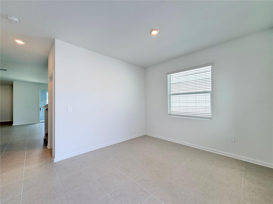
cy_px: 102
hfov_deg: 102.1
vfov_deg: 85.7
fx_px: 110
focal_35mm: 14
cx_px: 136
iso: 125
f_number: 2.2
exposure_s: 1/120
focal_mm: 2.22
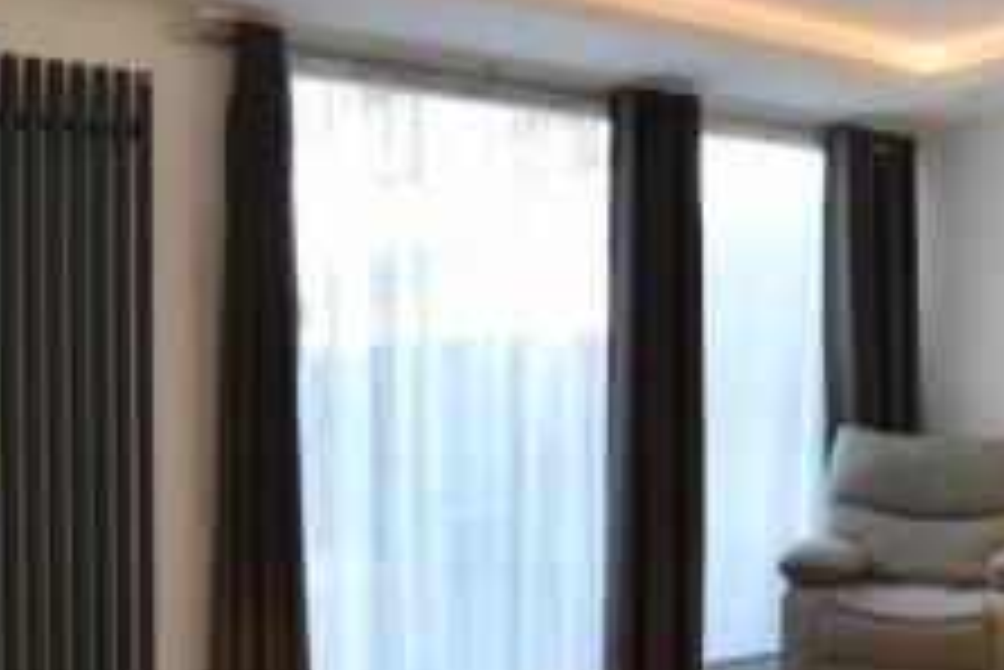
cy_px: 393
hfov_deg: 43.7
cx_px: 691
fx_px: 1228
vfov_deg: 30.5
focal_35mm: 44
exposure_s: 1/3
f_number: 8
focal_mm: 10
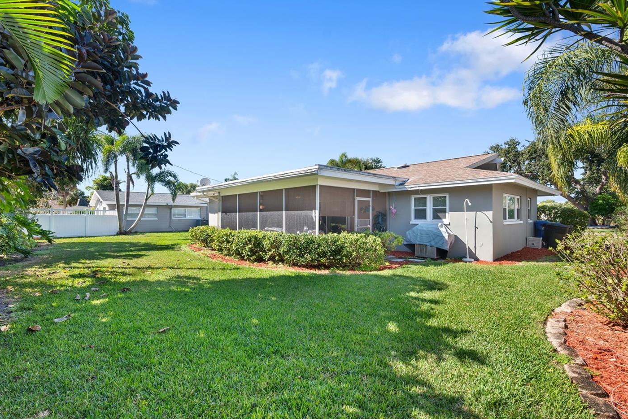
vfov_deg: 73.7
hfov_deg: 96.5
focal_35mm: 16
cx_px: 289
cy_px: 217
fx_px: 279
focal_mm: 14
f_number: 6.3
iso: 250
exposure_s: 1/50
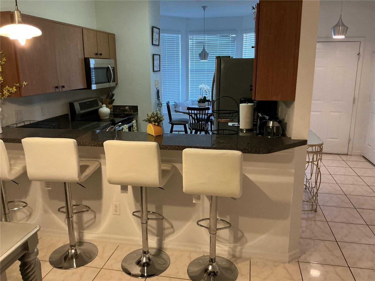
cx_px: 188
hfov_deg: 61.7
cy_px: 140
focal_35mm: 29
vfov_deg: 48.2
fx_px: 314
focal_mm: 3
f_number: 1.8
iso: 250
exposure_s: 1/60
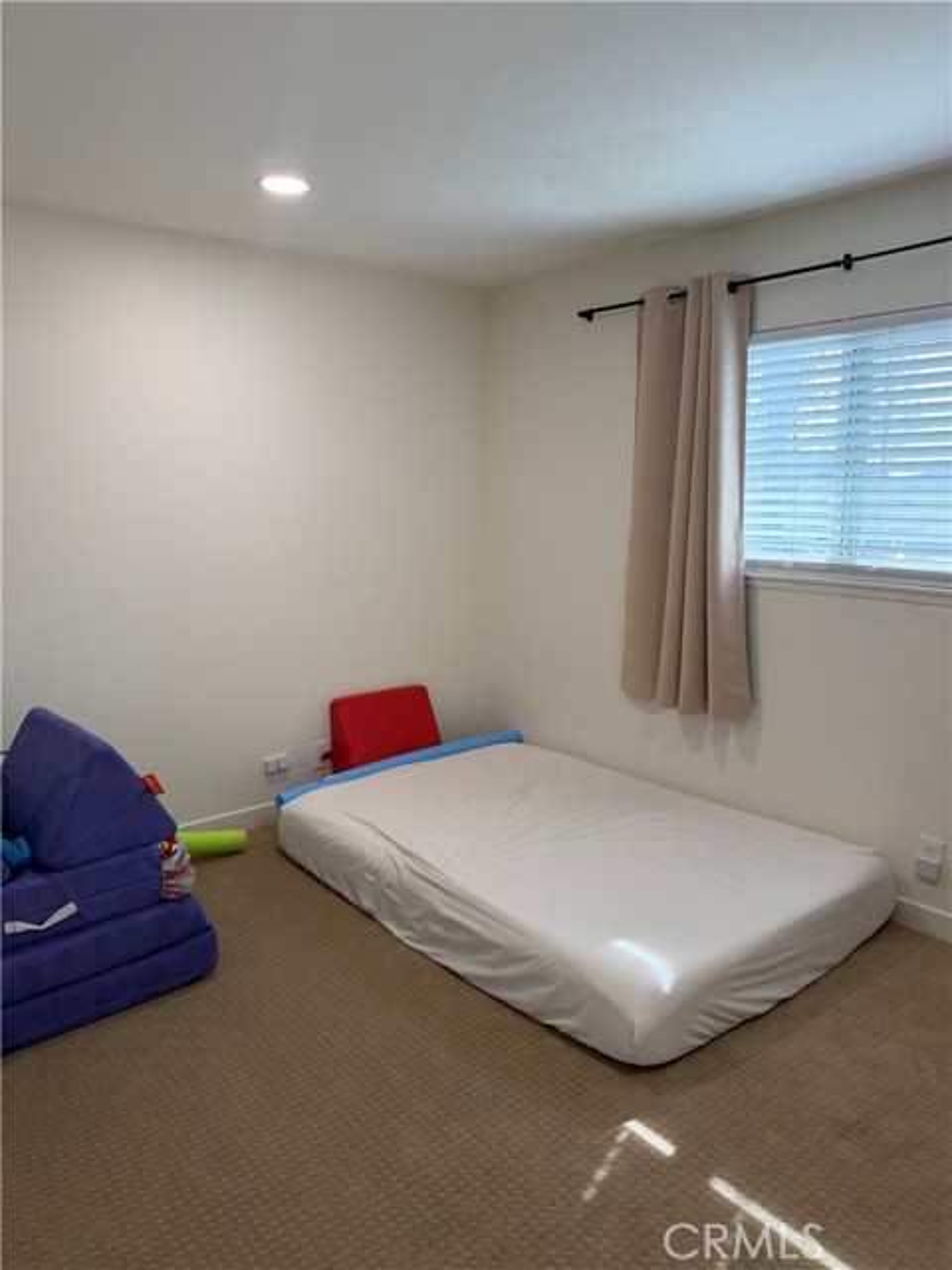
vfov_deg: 71.6
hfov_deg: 56.8
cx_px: 476
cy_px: 635
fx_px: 880
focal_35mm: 24
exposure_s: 1/152
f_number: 1.78
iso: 125
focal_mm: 6.76
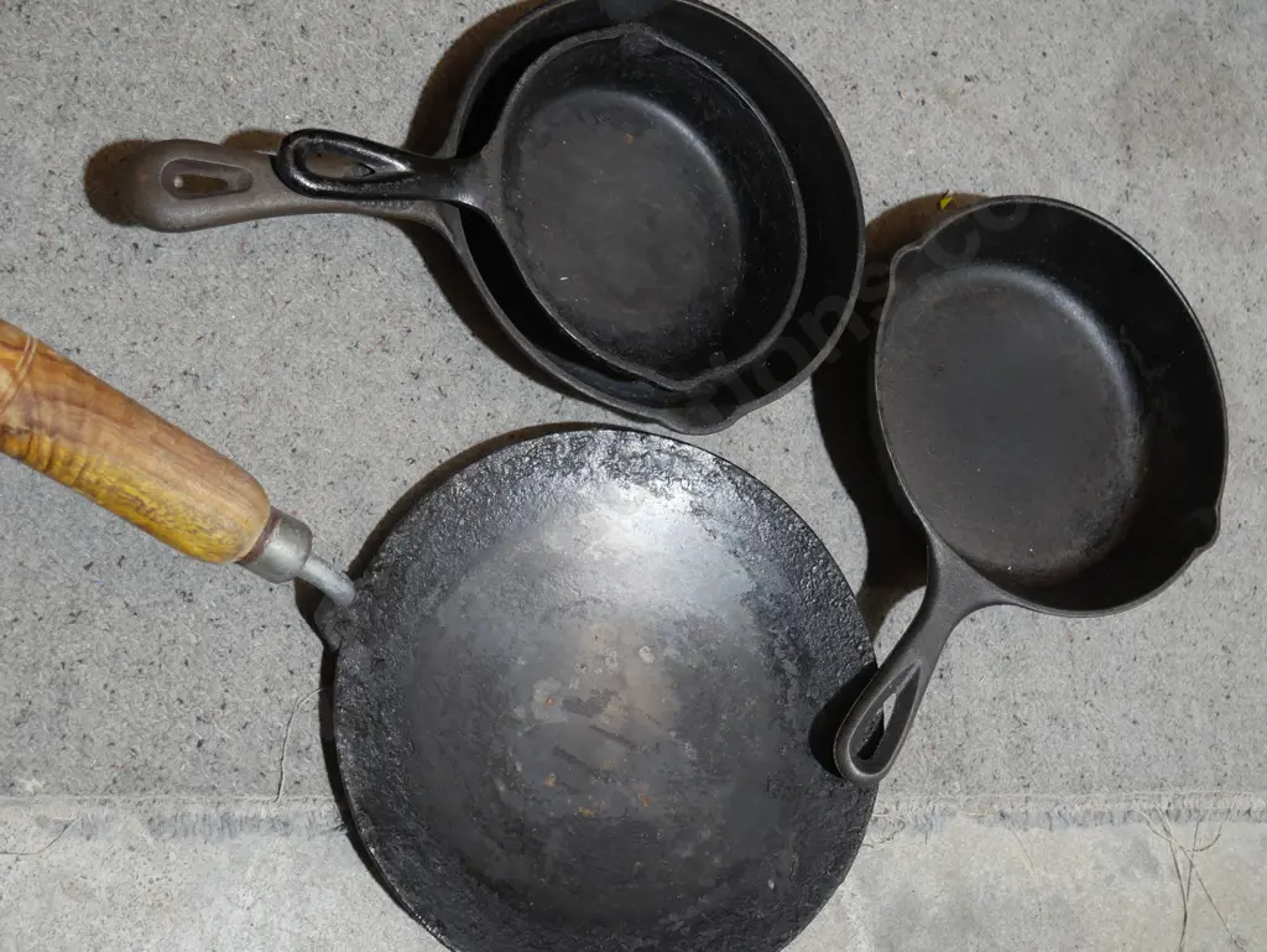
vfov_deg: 34.4
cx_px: 634
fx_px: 1538
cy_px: 476
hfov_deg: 44.8
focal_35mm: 42
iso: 640
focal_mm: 21
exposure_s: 1/60
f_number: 4.6
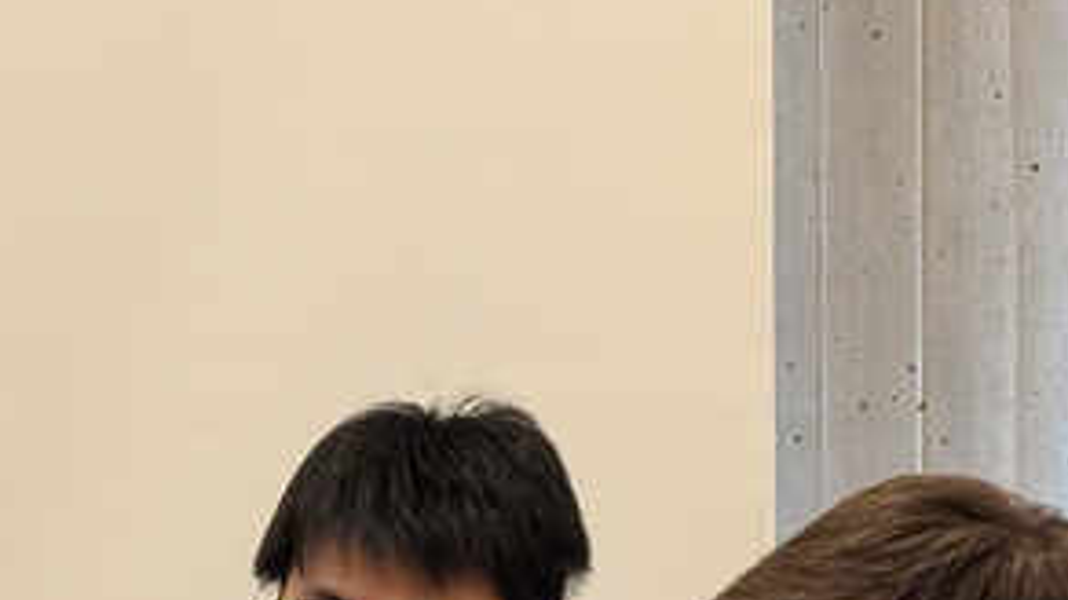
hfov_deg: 14.4
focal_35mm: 146
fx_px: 4133
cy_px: 904
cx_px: -79
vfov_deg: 8.1
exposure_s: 1/320
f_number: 1.68
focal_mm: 6.9
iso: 765
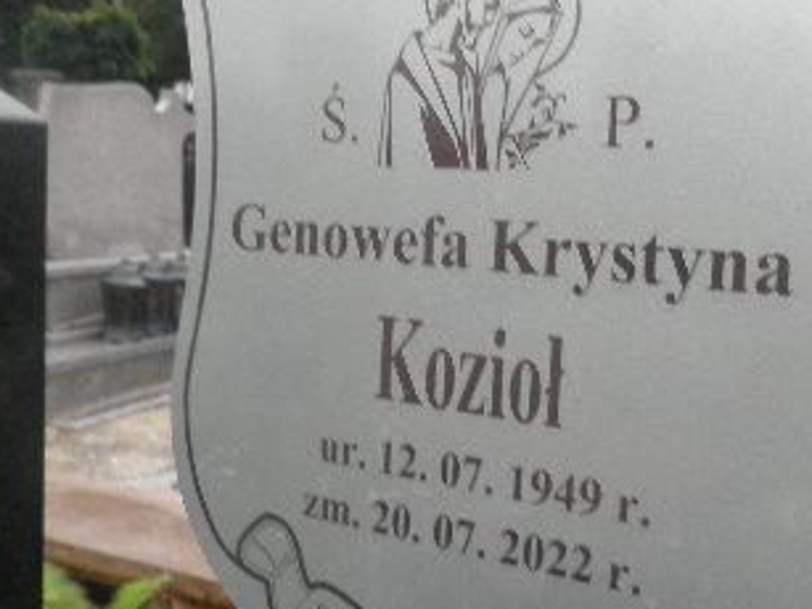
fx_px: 1172
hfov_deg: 38.2
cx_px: 434
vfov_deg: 29.1
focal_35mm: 50
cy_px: 289
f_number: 8.3
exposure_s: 1/80
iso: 64
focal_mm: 4.3
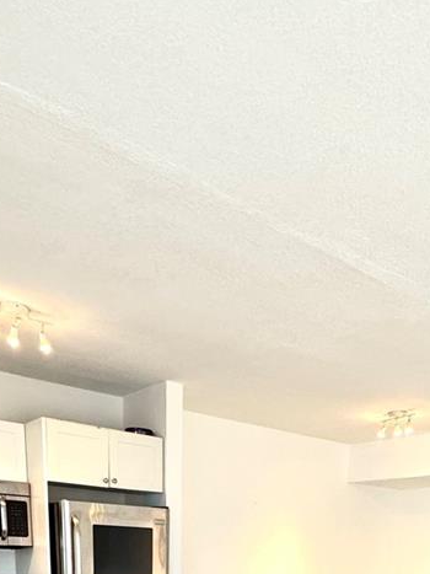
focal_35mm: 36
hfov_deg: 39.6
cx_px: 240
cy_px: 693
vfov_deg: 38.0
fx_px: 597
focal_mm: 2.22
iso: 250
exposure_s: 1/99
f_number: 2.2
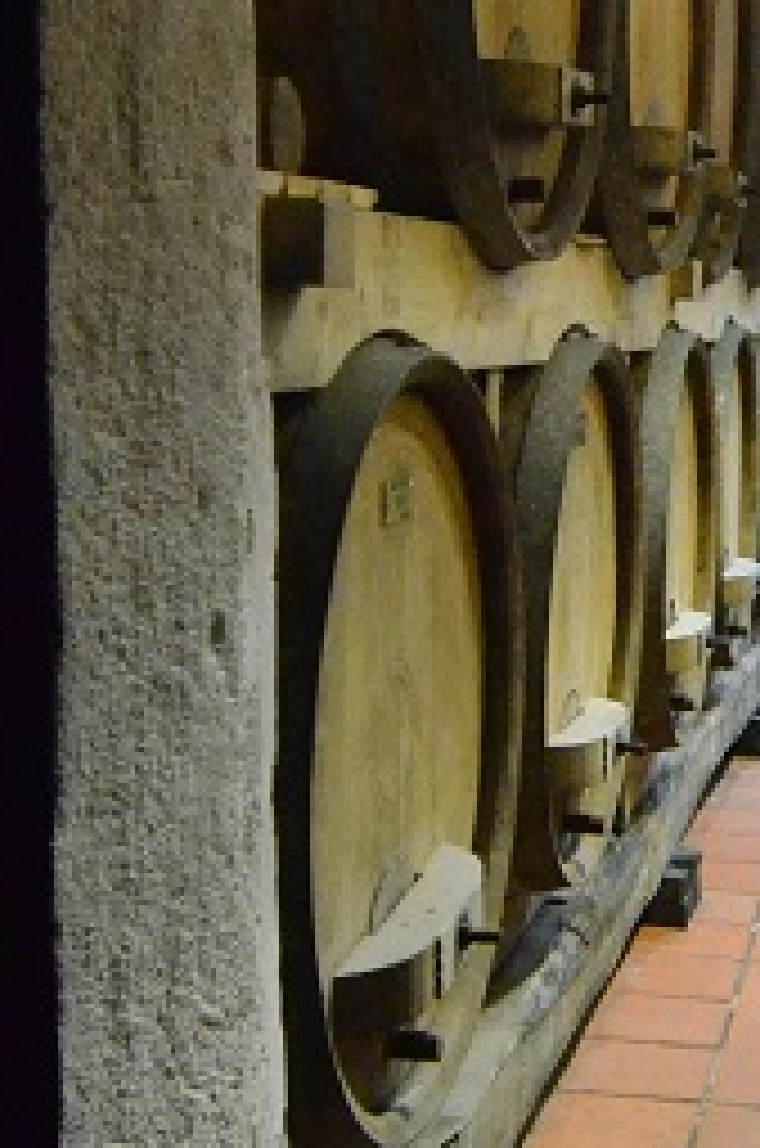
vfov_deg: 31.4
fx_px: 2035
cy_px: 466
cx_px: 670
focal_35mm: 64
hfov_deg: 20.8
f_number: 4.5
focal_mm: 12
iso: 6400
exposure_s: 1/20
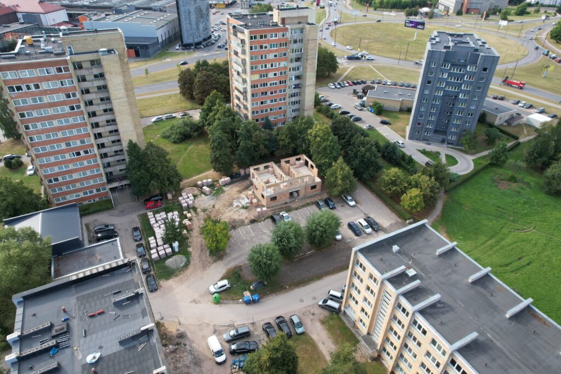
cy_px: 187
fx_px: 343
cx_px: 280
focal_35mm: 22
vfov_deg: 57.2
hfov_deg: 78.6
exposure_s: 1/350
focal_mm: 8.38
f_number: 2.8
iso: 110
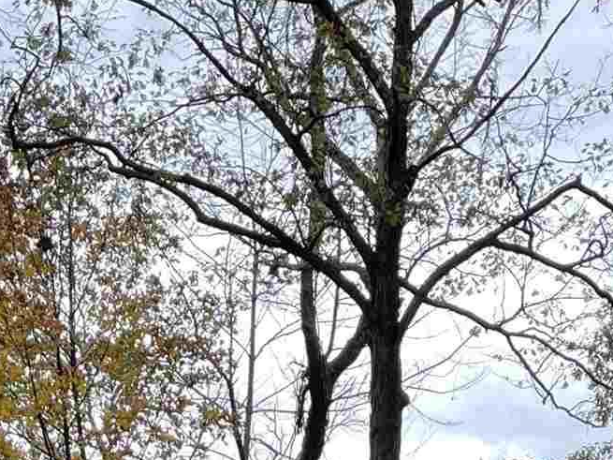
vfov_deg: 11.2
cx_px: 206
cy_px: 861
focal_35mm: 122
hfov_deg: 16.1
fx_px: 2160
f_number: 1.6
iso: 32
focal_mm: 4.2
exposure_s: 1/130
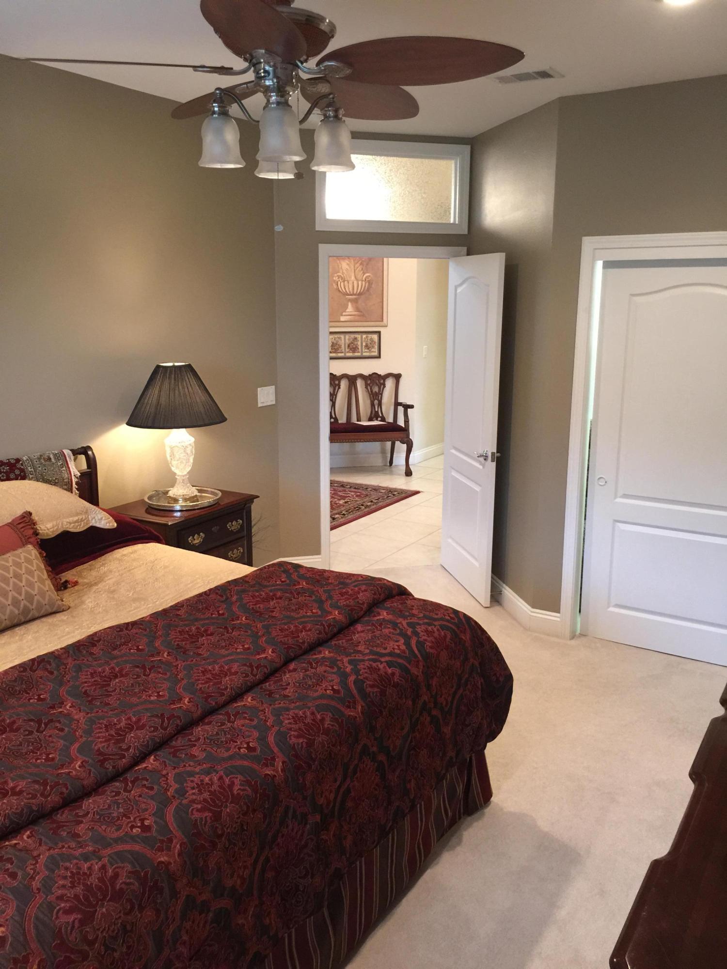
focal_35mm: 29
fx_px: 812
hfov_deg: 48.2
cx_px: 364
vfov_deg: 61.7
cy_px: 484
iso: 100
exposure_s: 1/15
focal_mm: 4.15
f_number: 2.2
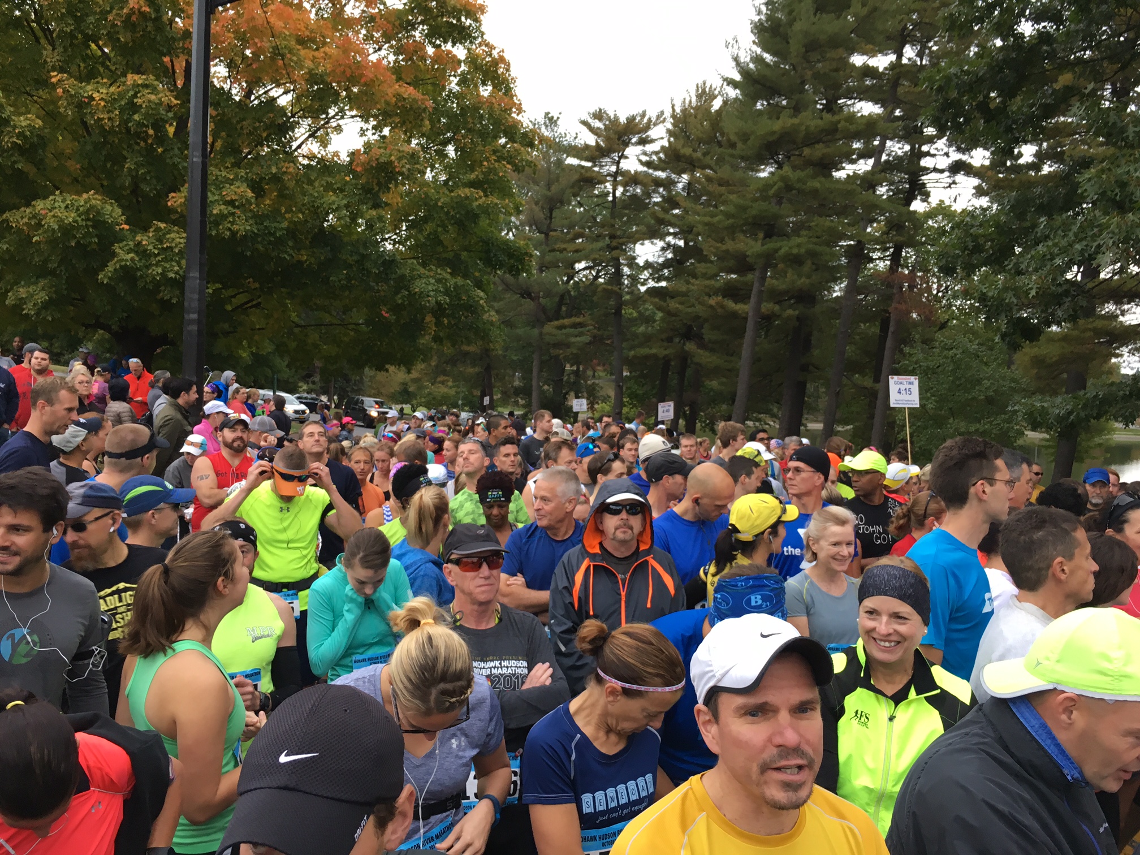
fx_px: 955
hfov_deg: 61.7
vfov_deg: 48.2
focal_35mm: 29
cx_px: 570
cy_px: 428
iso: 25
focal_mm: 4.15
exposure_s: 1/30
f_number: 2.2
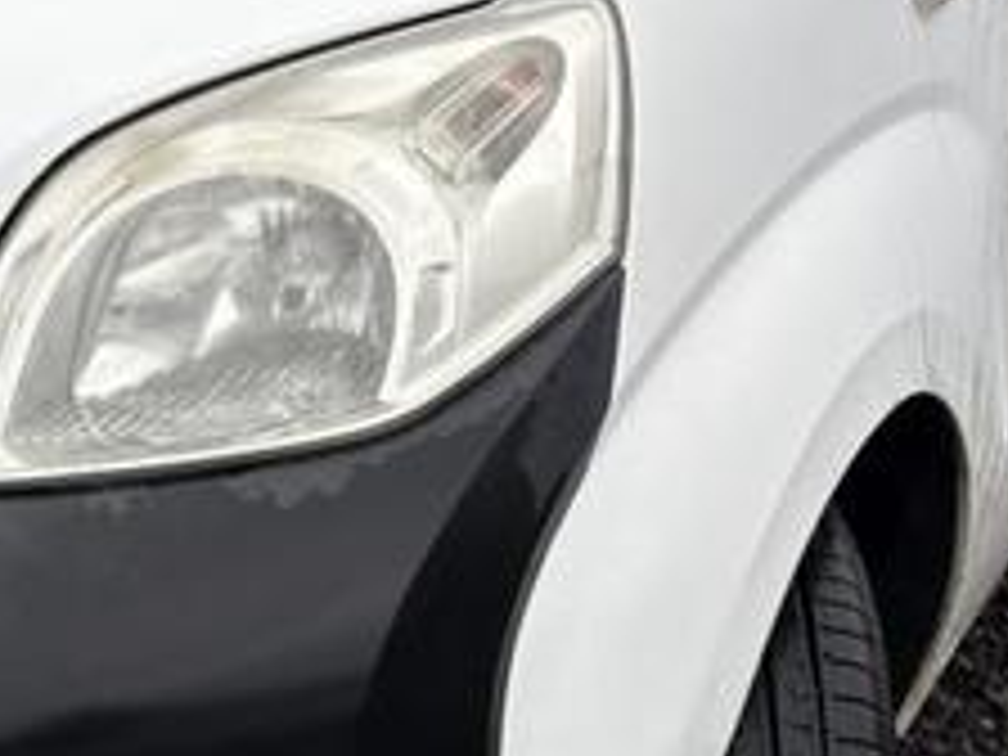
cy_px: 40
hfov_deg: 18.4
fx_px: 3028
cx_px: -4
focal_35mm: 104
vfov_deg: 14.1
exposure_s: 1/151
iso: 32
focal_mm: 5.96
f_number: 1.6
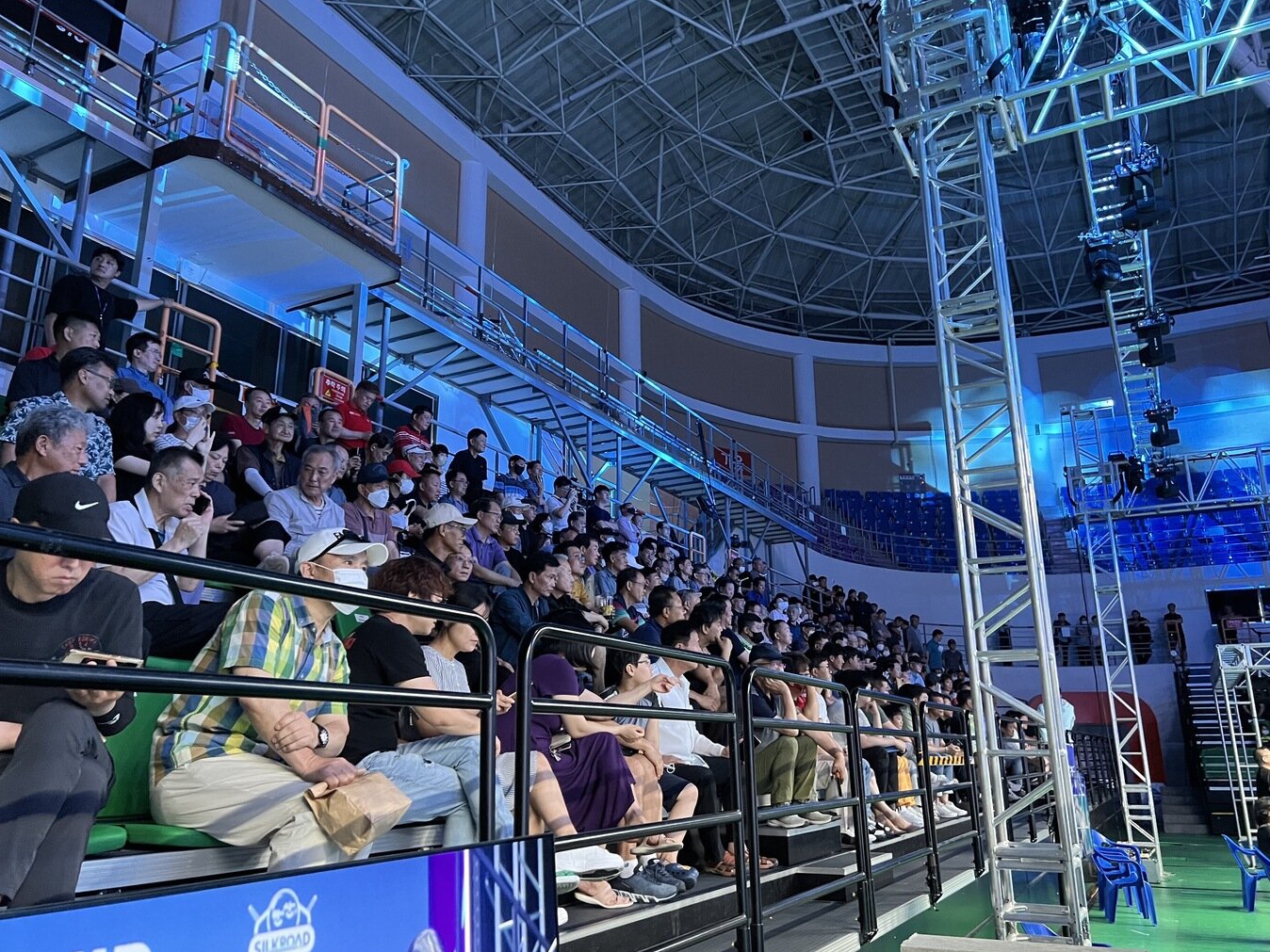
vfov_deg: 51.3
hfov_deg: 65.3
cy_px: 463
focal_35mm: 27
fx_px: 991
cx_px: 652
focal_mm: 5.7
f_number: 1.5
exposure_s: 1/40
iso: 640
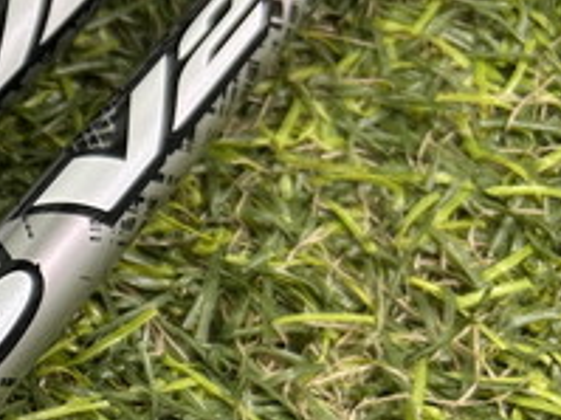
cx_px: -358
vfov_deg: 14.9
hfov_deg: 17.4
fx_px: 1587
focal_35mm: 98
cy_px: 404
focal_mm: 5.7
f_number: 1.5
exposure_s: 1/50
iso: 160
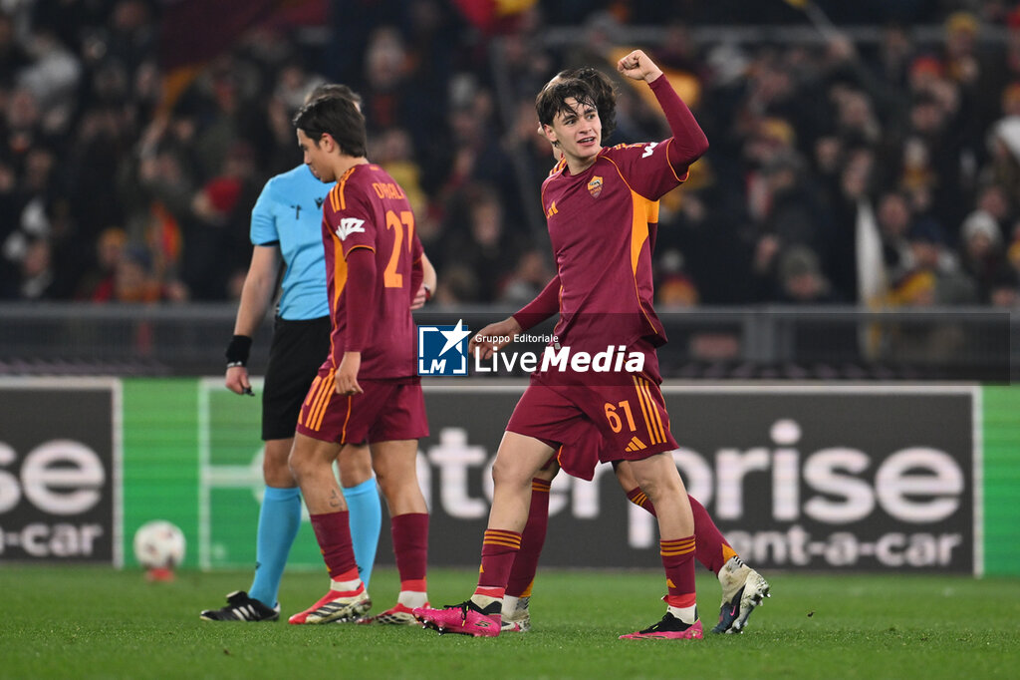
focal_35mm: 400
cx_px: 510
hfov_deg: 5.2
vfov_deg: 3.4
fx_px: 11329
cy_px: 340
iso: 1600
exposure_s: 1/2000
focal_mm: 400
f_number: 3.2
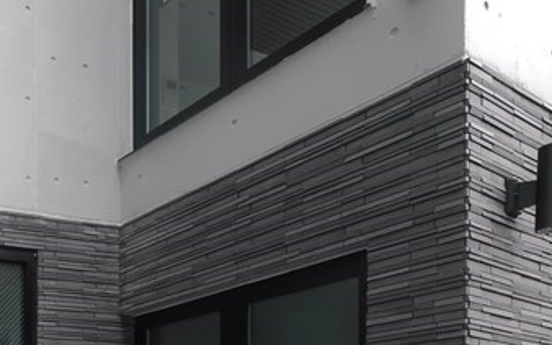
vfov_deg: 23.9
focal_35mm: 45
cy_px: 484
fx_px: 677
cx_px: -113
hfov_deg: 35.0
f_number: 4.5
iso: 160
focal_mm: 7
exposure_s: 1/100
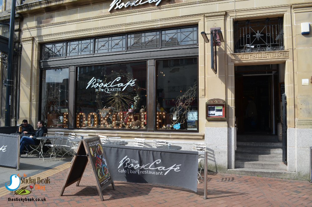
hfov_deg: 67.5
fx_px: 233
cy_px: 104
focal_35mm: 27
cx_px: 156
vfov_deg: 47.7
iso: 125
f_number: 8
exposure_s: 1/250
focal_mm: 18
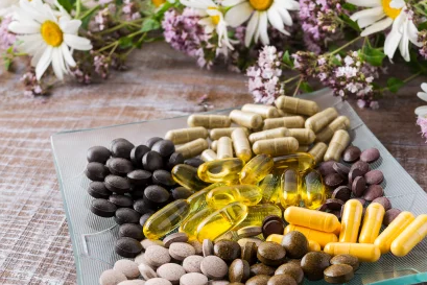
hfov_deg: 30.4
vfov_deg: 20.6
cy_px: 174
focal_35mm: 66
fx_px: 783
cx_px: 254
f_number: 8
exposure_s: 1/125
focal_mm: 30
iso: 100
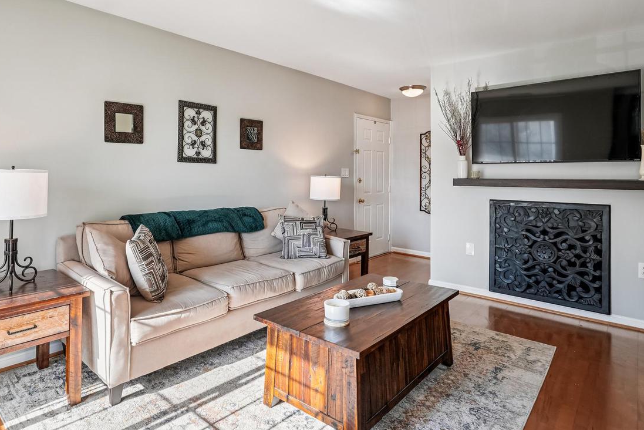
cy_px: 178
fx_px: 376
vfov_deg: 59.2
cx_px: 274
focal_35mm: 21
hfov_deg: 80.6
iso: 100
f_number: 8
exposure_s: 1/6
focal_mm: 16
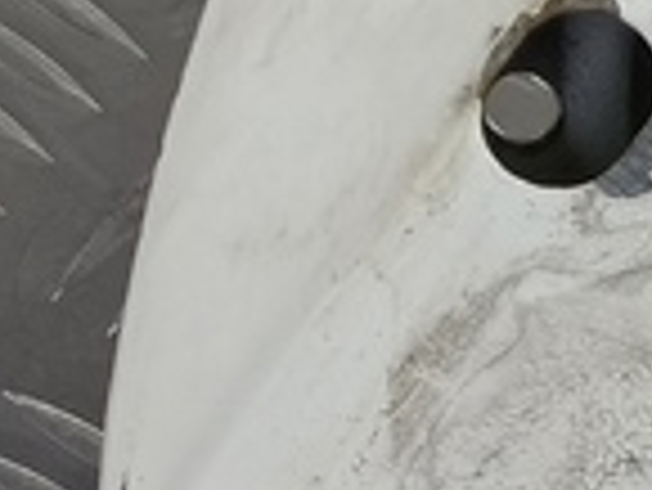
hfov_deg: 8.9
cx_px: 2194
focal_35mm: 162
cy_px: -382
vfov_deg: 8.8
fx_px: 3054
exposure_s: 1/100
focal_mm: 4.11
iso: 138
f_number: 1.6
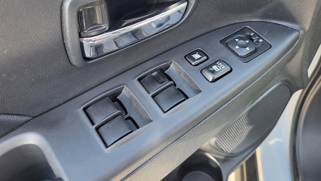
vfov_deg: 40.1
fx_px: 247
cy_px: 80
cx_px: 158
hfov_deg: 66.1
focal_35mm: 29
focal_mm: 5.4
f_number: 1.8
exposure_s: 1/100
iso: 125
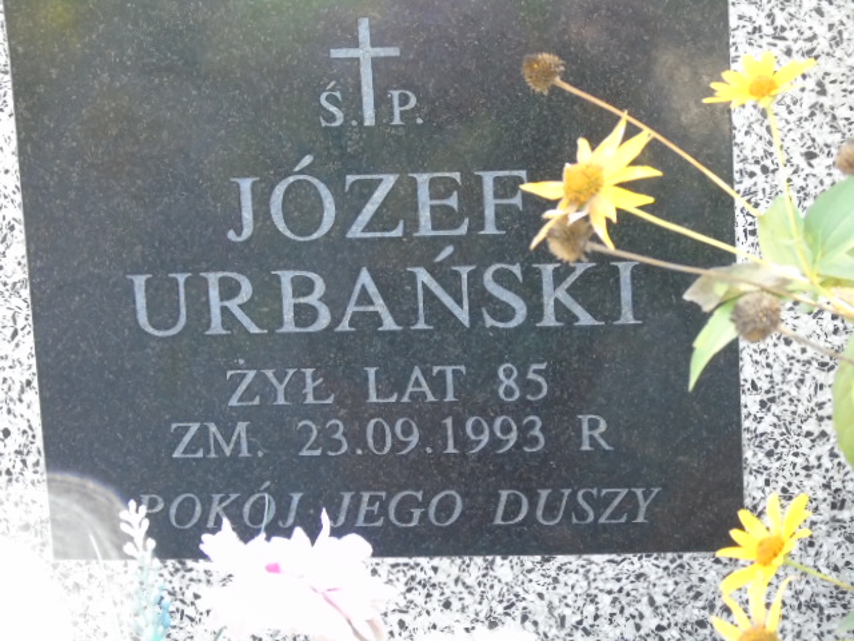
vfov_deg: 8.0
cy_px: 320
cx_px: 427
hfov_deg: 10.6
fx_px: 4589
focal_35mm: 186
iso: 640
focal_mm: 33
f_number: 5
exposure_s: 1/60
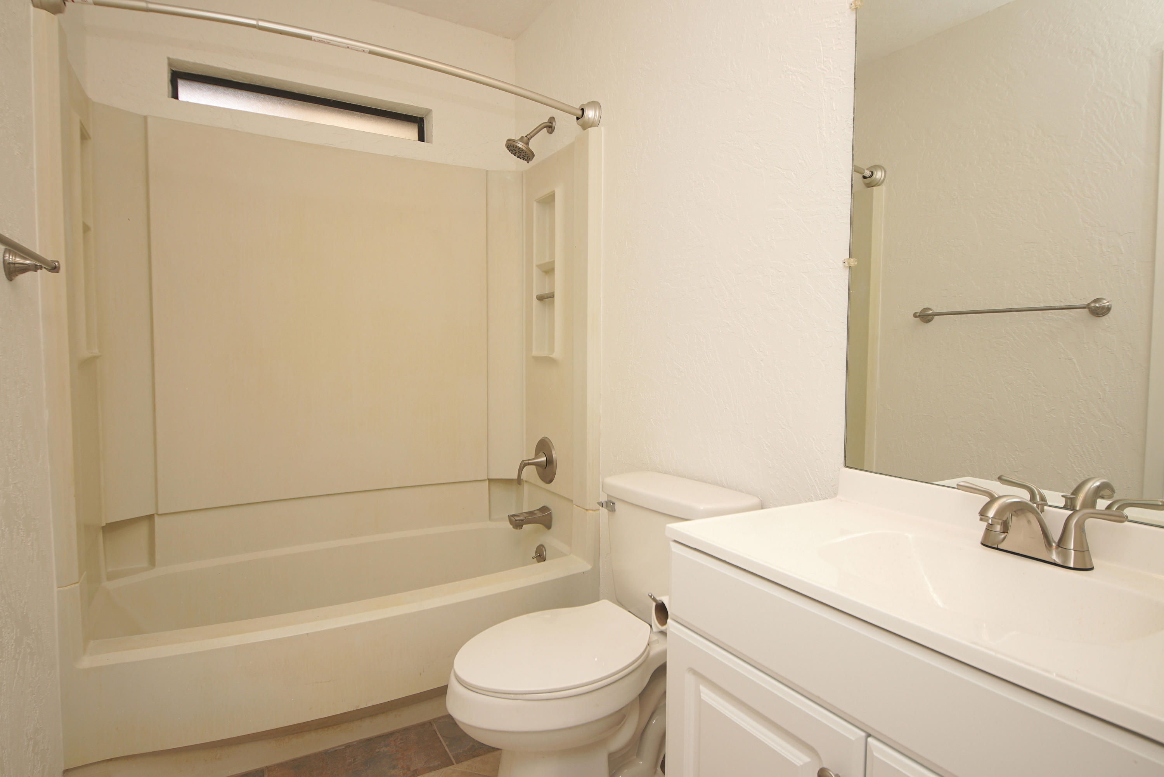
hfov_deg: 90.0
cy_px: 388
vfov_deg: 67.4
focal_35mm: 18
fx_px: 582
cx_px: 582
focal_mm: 12
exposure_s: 1/60
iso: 160
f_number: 4.5
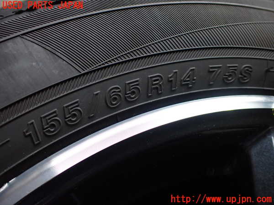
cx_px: 137
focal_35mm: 30
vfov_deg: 46.8
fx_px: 237
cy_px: 102
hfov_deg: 60.0
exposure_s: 1/125
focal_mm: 5.4
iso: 320
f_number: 2.3
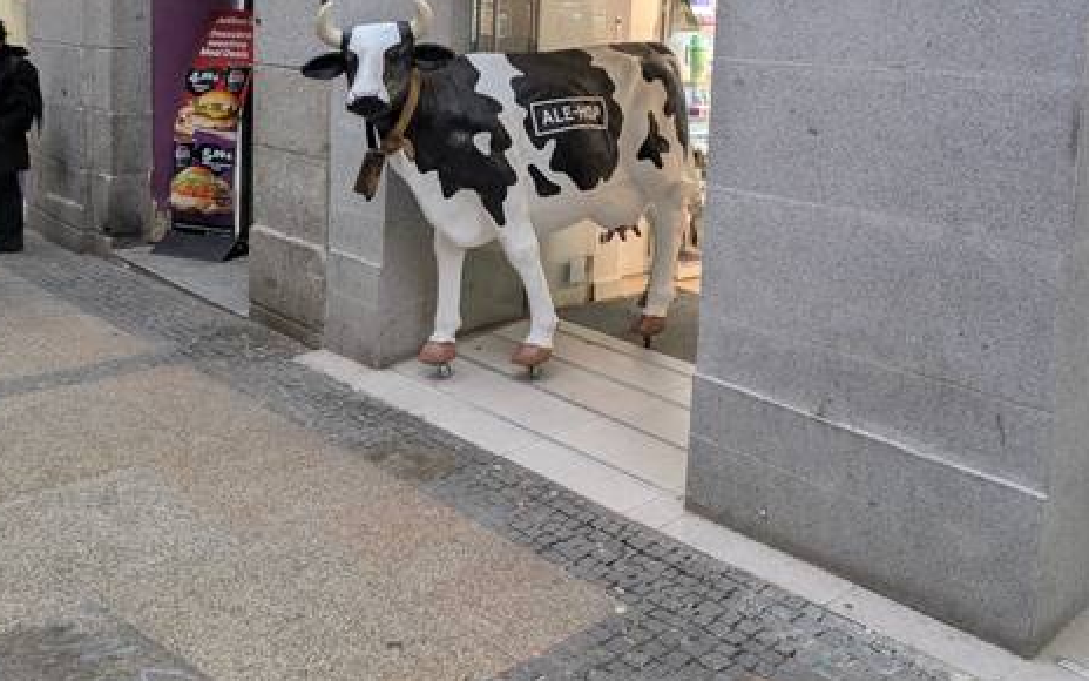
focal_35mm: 35
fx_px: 1039
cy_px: 127
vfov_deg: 35.0
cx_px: 530
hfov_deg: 55.3
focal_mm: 6.9
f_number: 1.68
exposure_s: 1/100
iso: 36
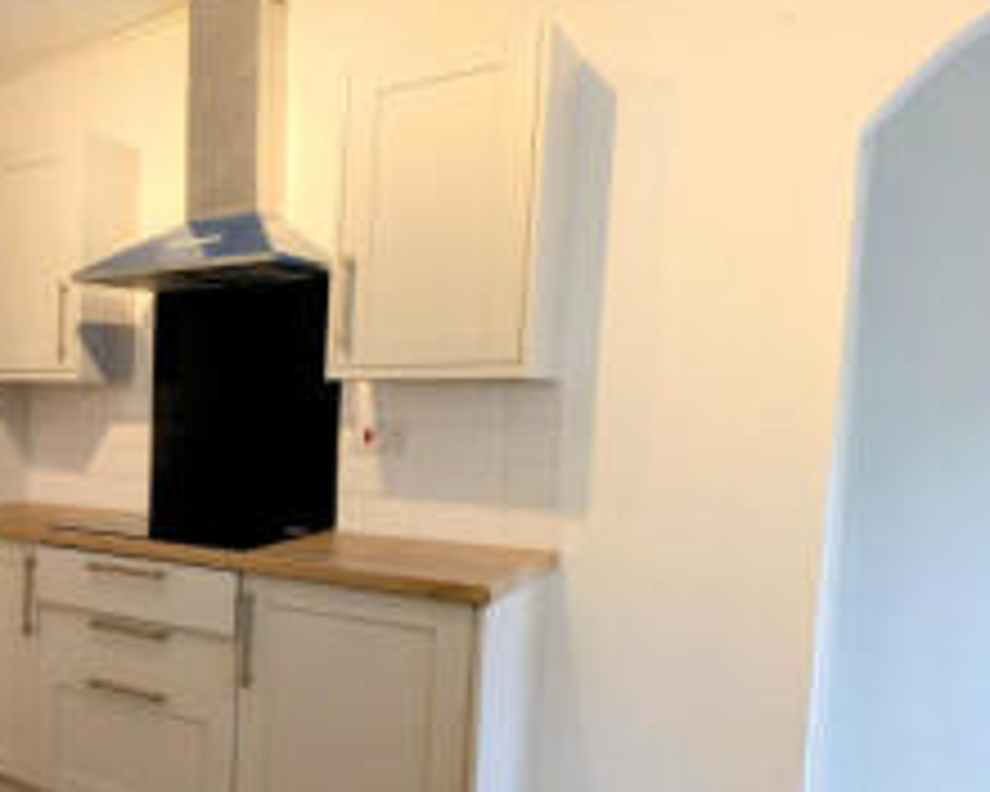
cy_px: 484
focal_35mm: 31
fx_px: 908
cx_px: -58
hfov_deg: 45.4
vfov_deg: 46.8
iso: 38
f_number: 1.95
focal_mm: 2.23
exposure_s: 1/15.5
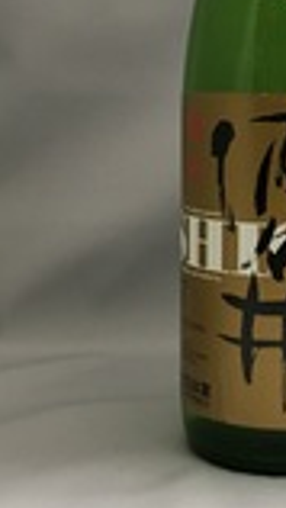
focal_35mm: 72
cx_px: 270
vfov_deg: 28.7
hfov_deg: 16.5
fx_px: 970
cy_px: 103
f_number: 2.2
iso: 200
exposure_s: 1/20
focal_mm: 4.15
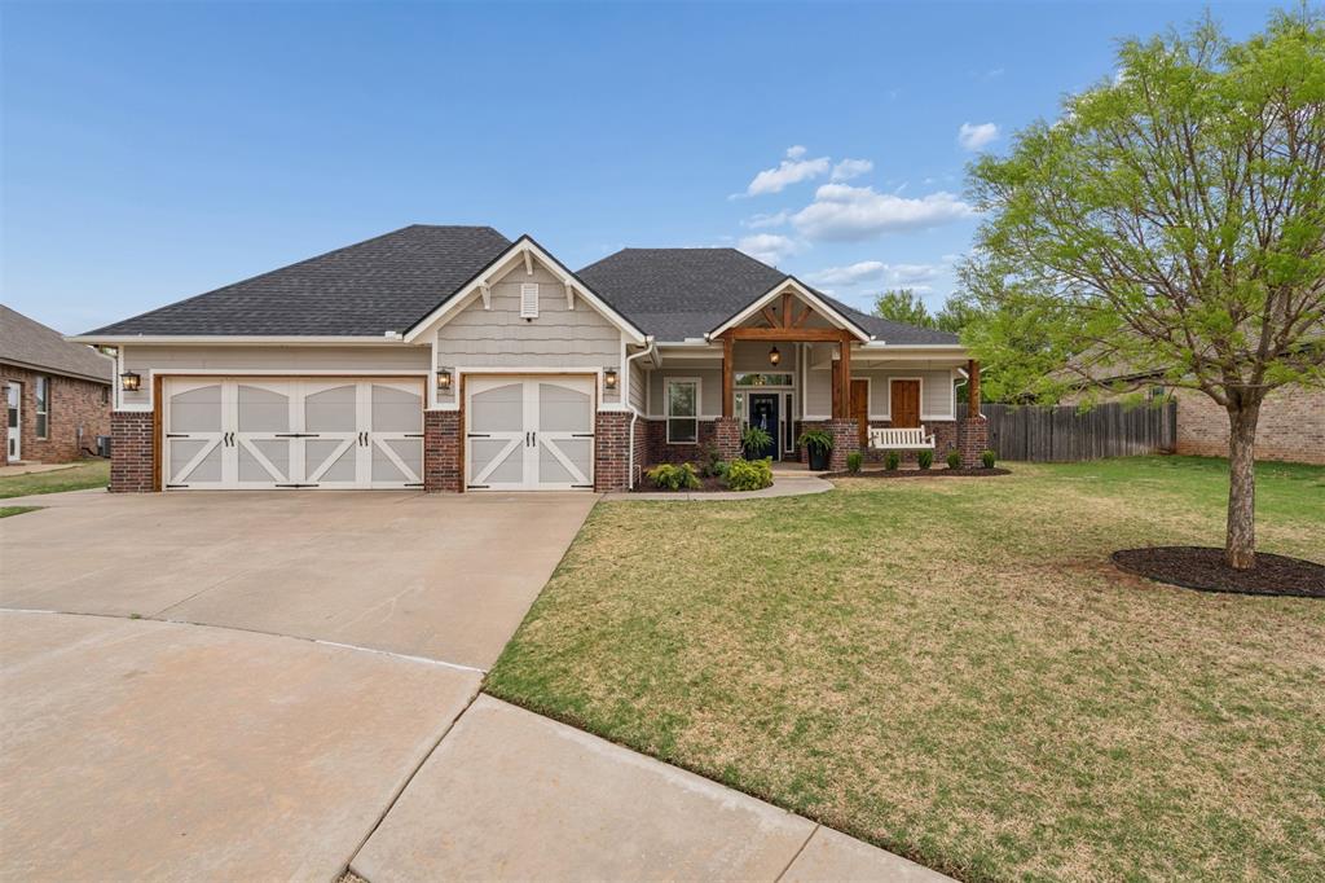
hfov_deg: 96.8
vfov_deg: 73.7
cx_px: 662
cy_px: 442
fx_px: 589
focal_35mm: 16
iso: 200
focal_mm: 16
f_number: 7.1
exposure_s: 1/250
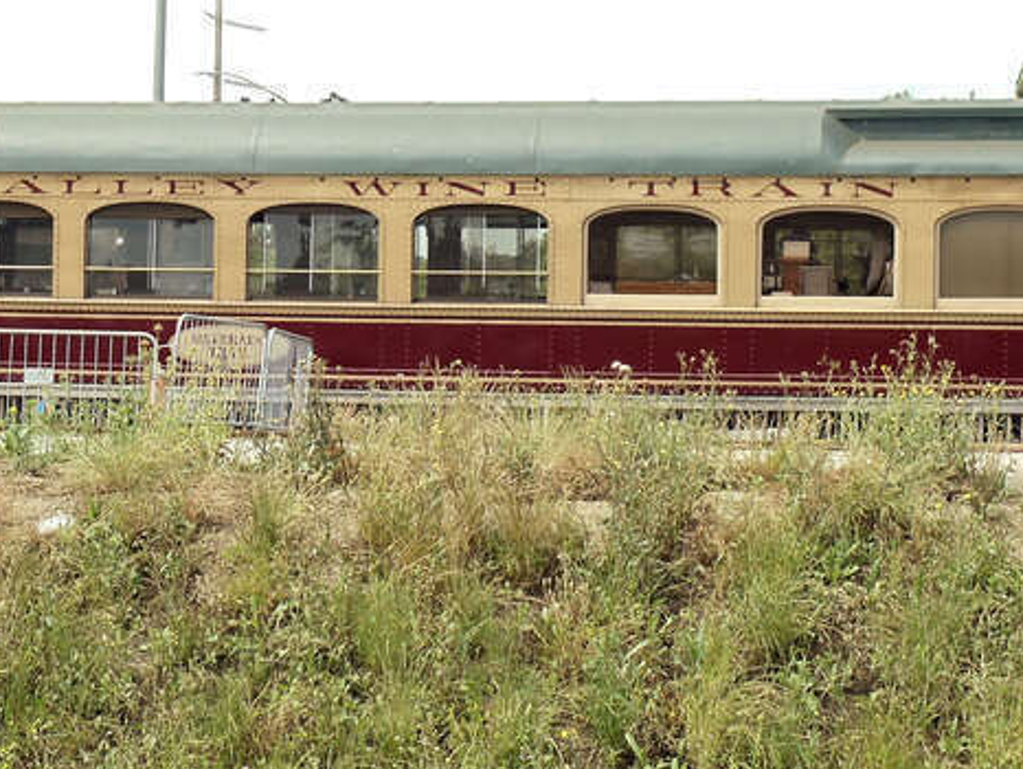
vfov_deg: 11.7
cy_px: 321
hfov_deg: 15.5
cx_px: 305
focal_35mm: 127
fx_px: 3755
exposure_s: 1/100
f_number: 8.8
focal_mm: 10.12
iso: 100
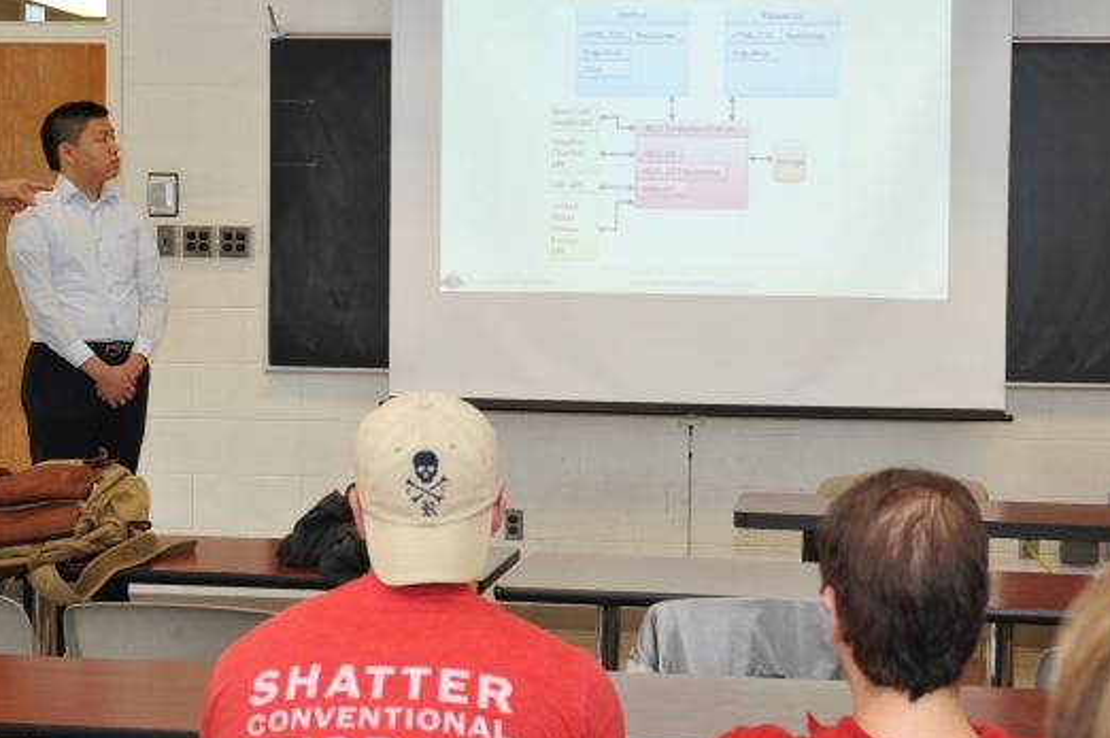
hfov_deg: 30.1
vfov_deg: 20.3
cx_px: 638
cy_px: 331
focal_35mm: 67
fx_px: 2064
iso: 1000
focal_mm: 35
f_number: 7.1
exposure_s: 1/100
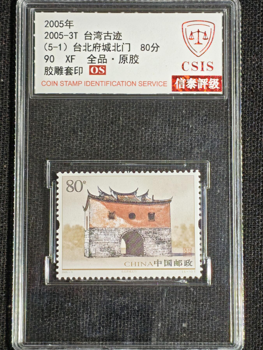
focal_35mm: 116
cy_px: 175
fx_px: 1175
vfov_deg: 17.0
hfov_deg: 12.8
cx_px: 132
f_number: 1.5
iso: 50
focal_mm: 4.94
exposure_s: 1/411
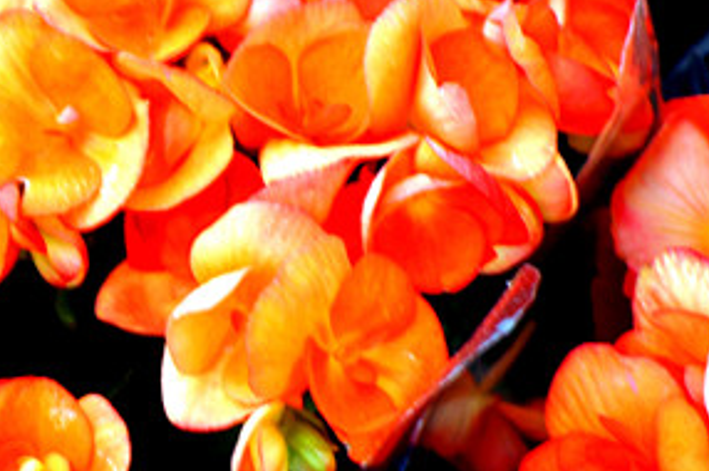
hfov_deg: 4.9
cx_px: -169
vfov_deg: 3.3
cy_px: 207
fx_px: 8242
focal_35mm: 419
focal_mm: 100
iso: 100
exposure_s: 1/40
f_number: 8
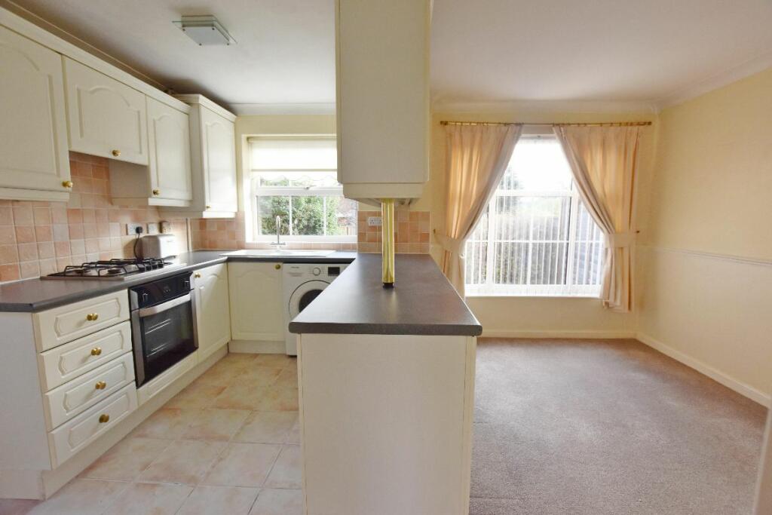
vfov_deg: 77.3
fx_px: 322
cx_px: 386
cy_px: 258
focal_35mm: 15
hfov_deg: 100.4
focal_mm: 10
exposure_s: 1/200
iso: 640
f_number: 5
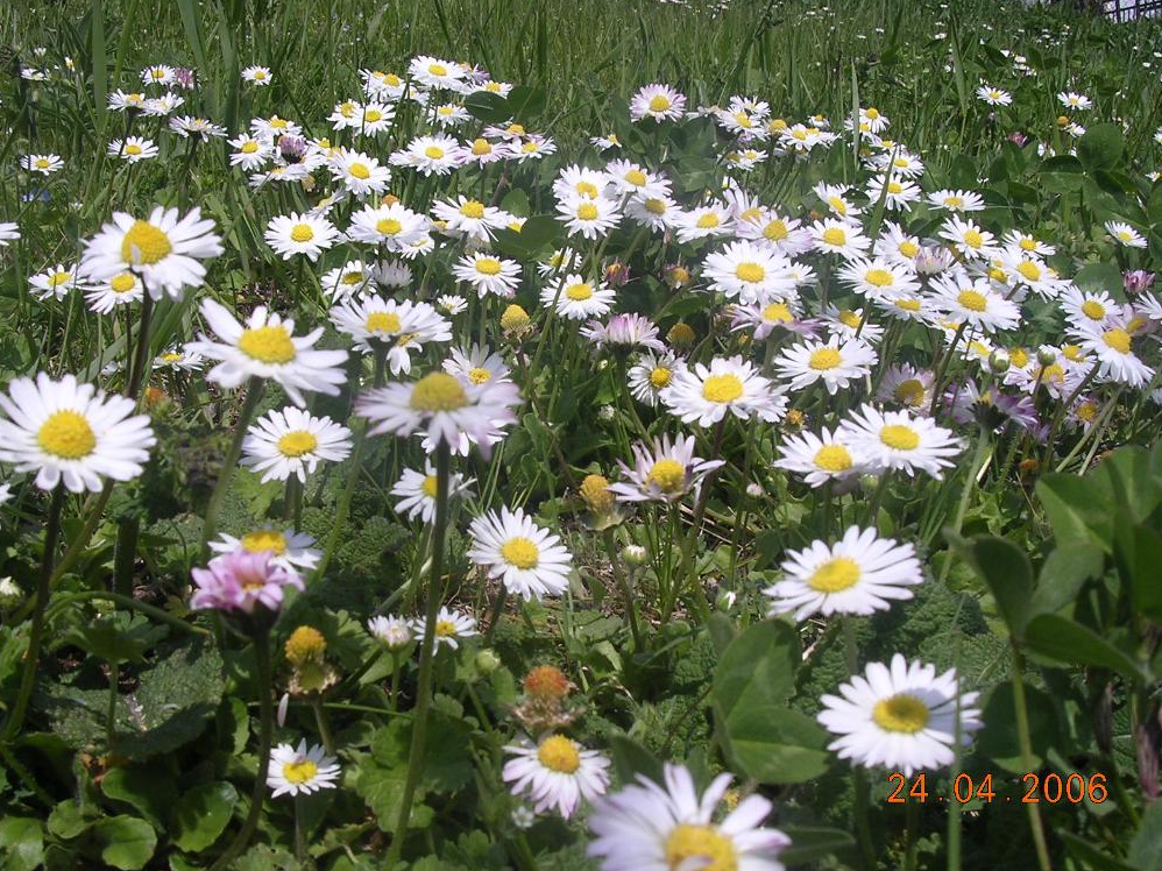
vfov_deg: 36.8
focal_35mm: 39
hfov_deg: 47.9
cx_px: 569
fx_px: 1309
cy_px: 434
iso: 100
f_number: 5.6
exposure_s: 1/437
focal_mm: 5.8
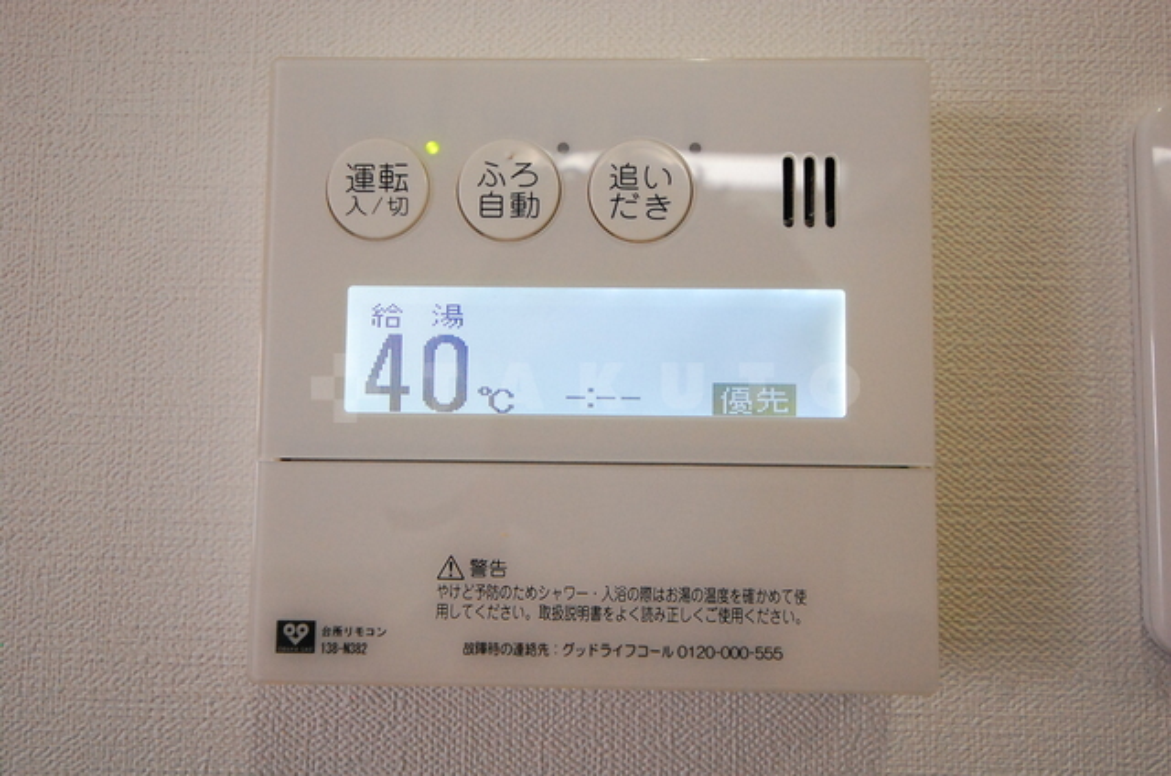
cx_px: 586
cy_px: 388
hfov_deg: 73.8
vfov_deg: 52.9
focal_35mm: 24
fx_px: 779
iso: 1600
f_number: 5.6
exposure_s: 1/80
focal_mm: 16
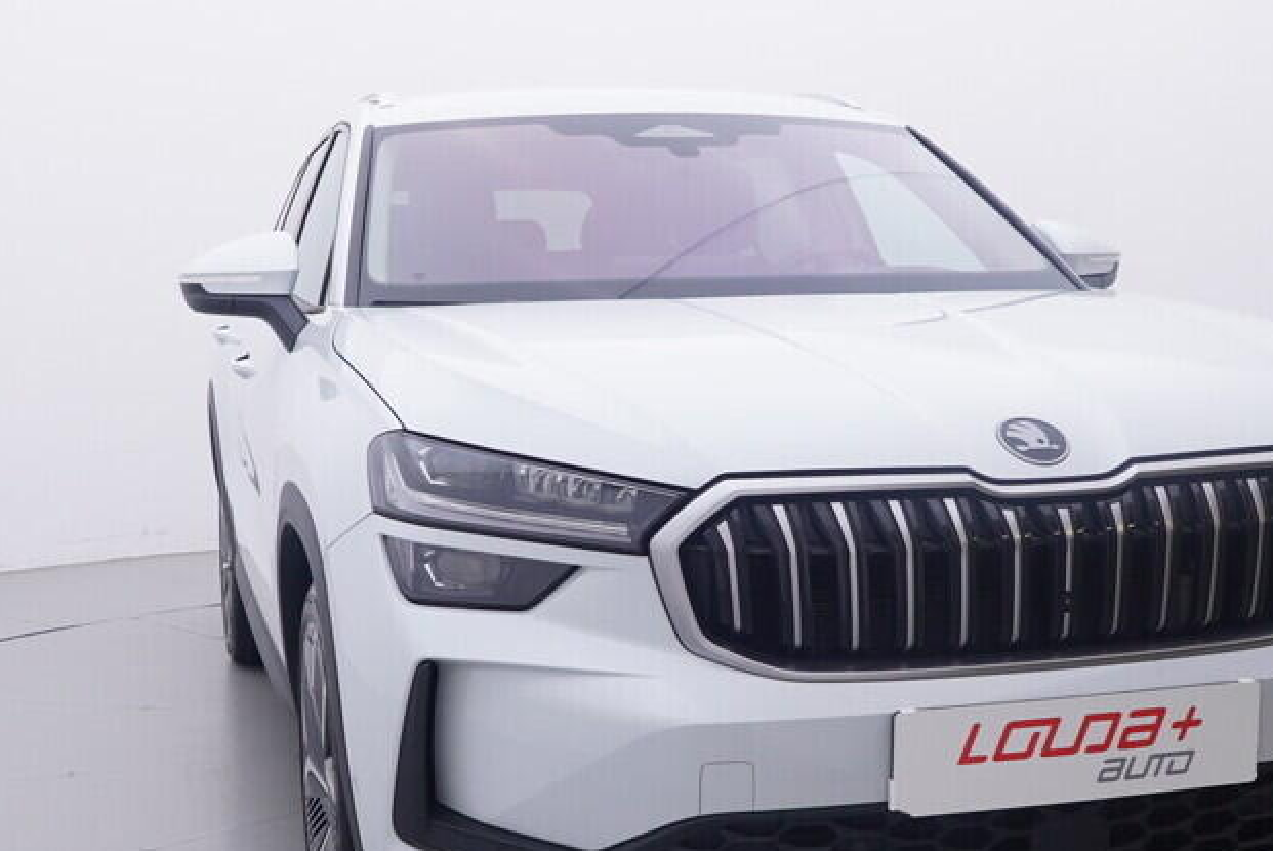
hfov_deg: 38.1
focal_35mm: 52
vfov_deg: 25.9
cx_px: 615
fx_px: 1846
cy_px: 488
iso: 200
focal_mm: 15
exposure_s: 1/80
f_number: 5
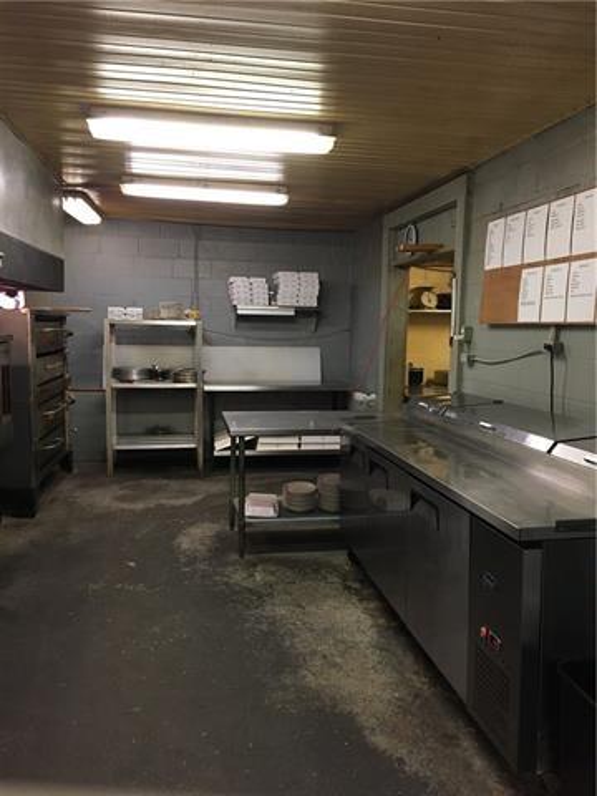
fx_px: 667
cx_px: 298
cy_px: 398
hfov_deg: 48.2
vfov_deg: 61.7
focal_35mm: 29
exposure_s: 1/30
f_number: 2.2
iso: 125
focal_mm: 4.15
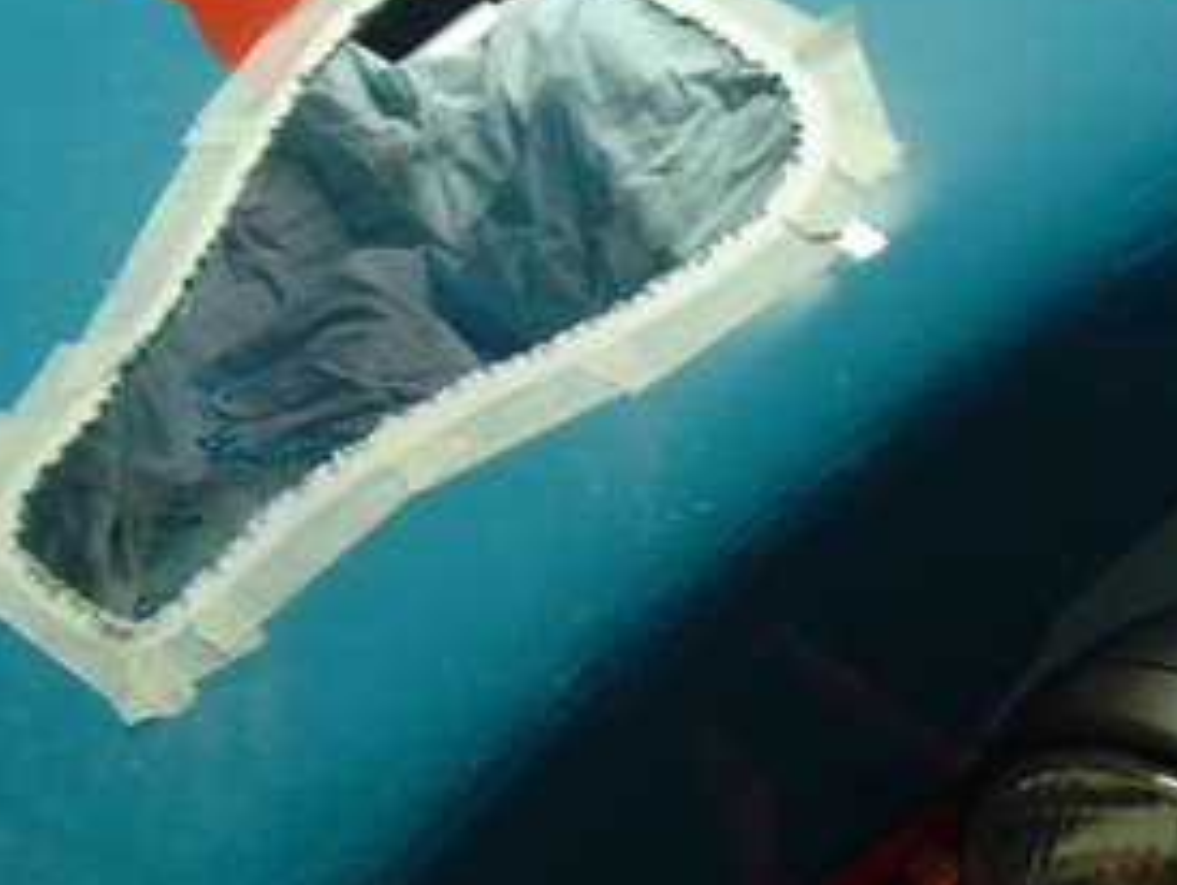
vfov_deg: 16.2
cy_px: 692
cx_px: 546
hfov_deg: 21.5
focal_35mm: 91
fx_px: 3097
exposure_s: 1/8
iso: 200
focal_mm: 6.6
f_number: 3.5
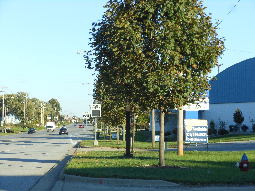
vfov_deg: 14.5
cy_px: 96
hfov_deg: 19.3
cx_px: 128
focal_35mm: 102
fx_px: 751
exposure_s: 1/125
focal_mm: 18.3
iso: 80
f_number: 5.4
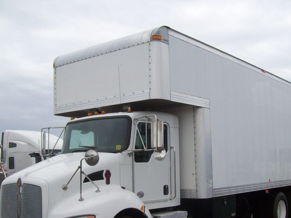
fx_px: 404
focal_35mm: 48
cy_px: 142
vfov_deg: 30.1
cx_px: 156
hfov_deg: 39.6
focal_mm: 6
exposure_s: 1/500
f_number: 2.7
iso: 80
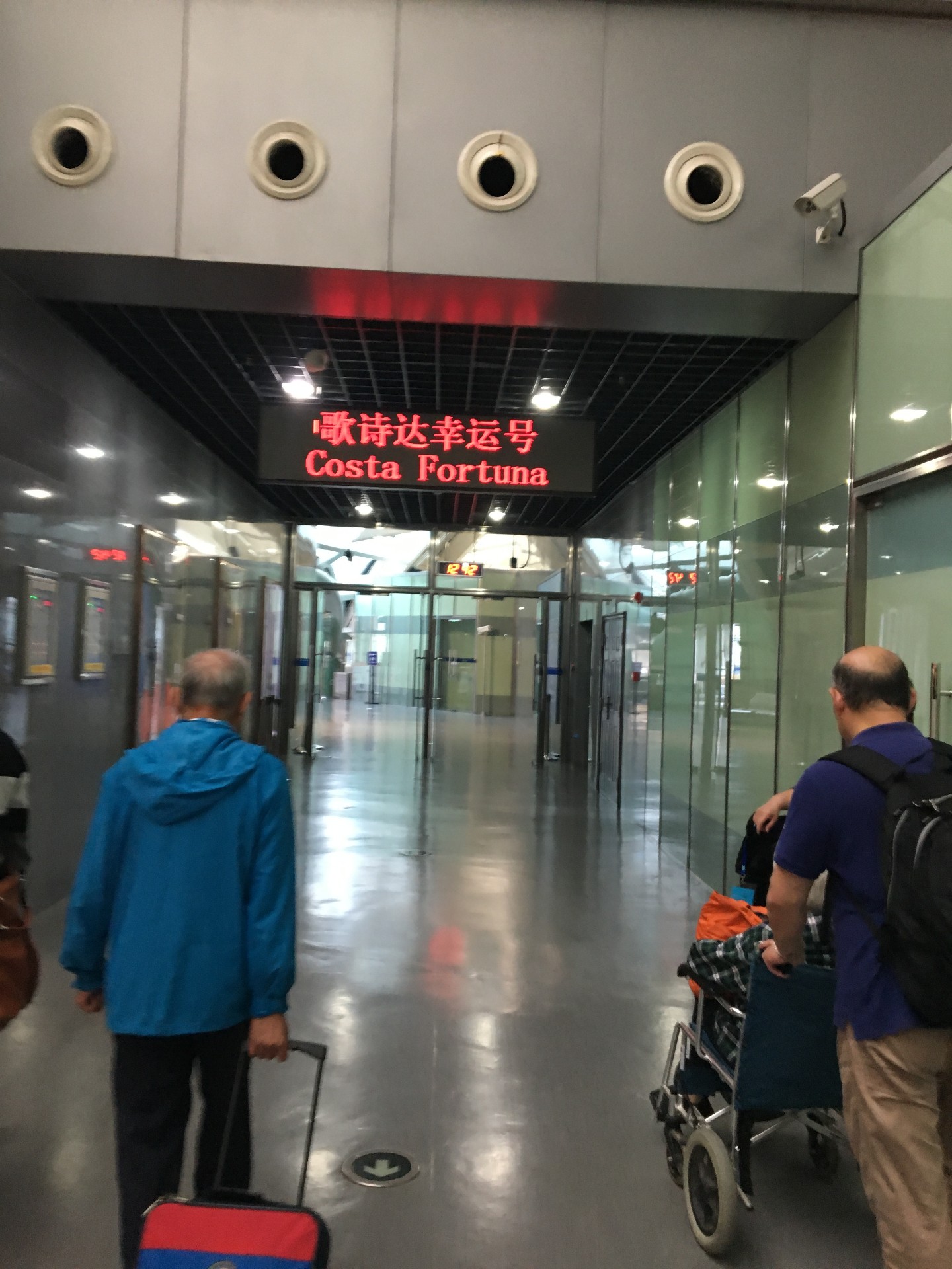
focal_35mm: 29
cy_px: 634
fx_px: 1063
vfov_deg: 61.7
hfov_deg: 48.2
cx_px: 476
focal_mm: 4.15
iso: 160
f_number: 2.2
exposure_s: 1/33
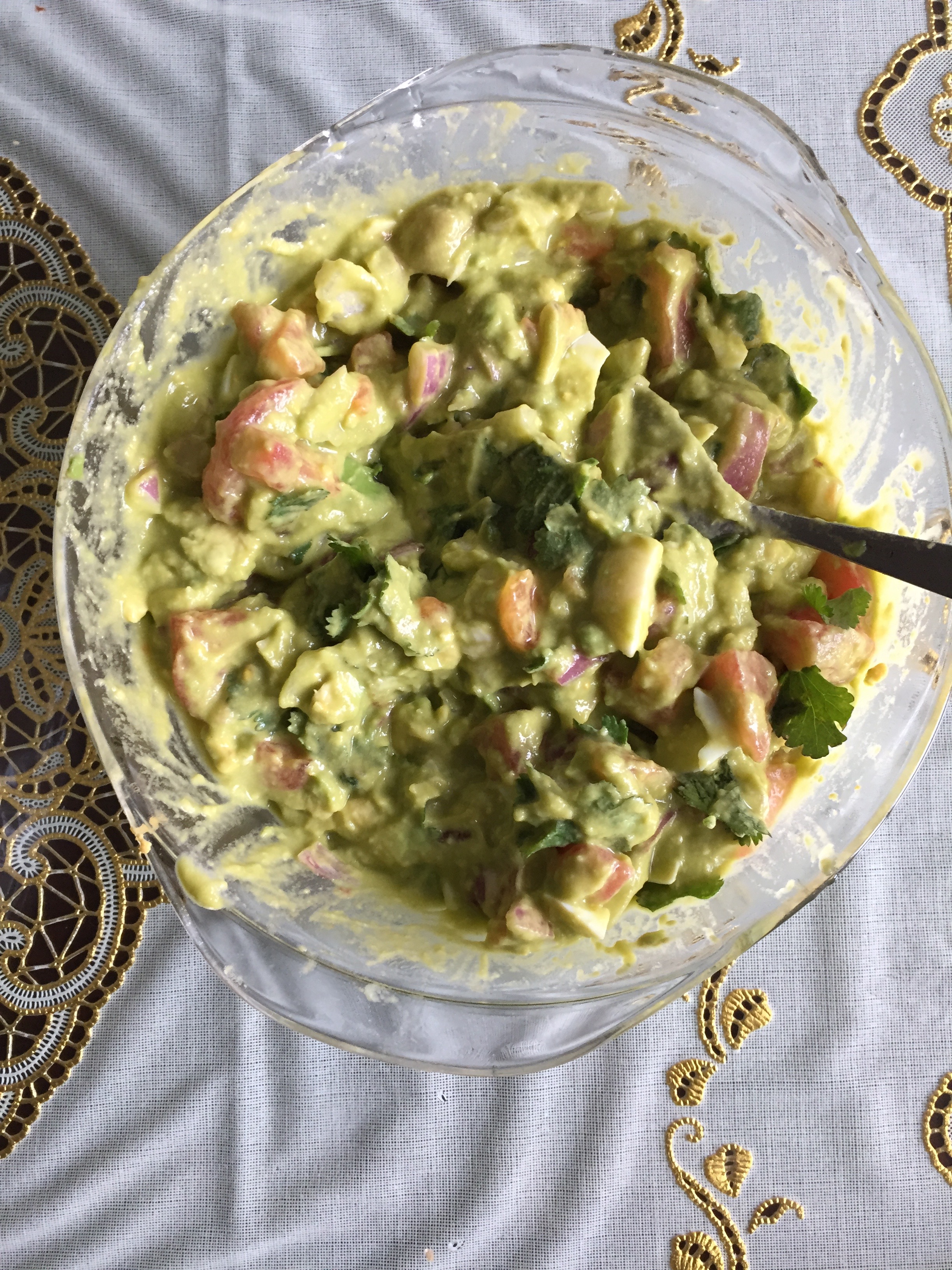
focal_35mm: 29
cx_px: 476
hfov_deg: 48.2
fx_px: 1063
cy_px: 635
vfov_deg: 61.7
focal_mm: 4.15
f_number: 2.2
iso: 64
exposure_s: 1/33
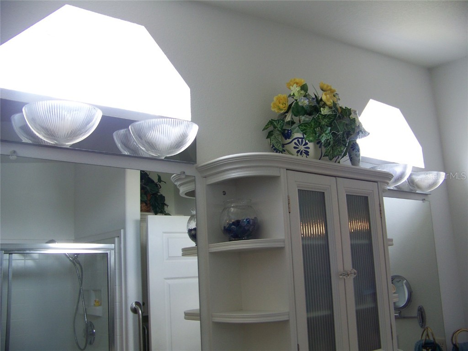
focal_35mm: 36
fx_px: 487
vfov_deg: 39.7
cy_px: 176
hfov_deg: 51.4
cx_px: 234
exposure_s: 1/30
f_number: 2.8
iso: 80
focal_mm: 5.85
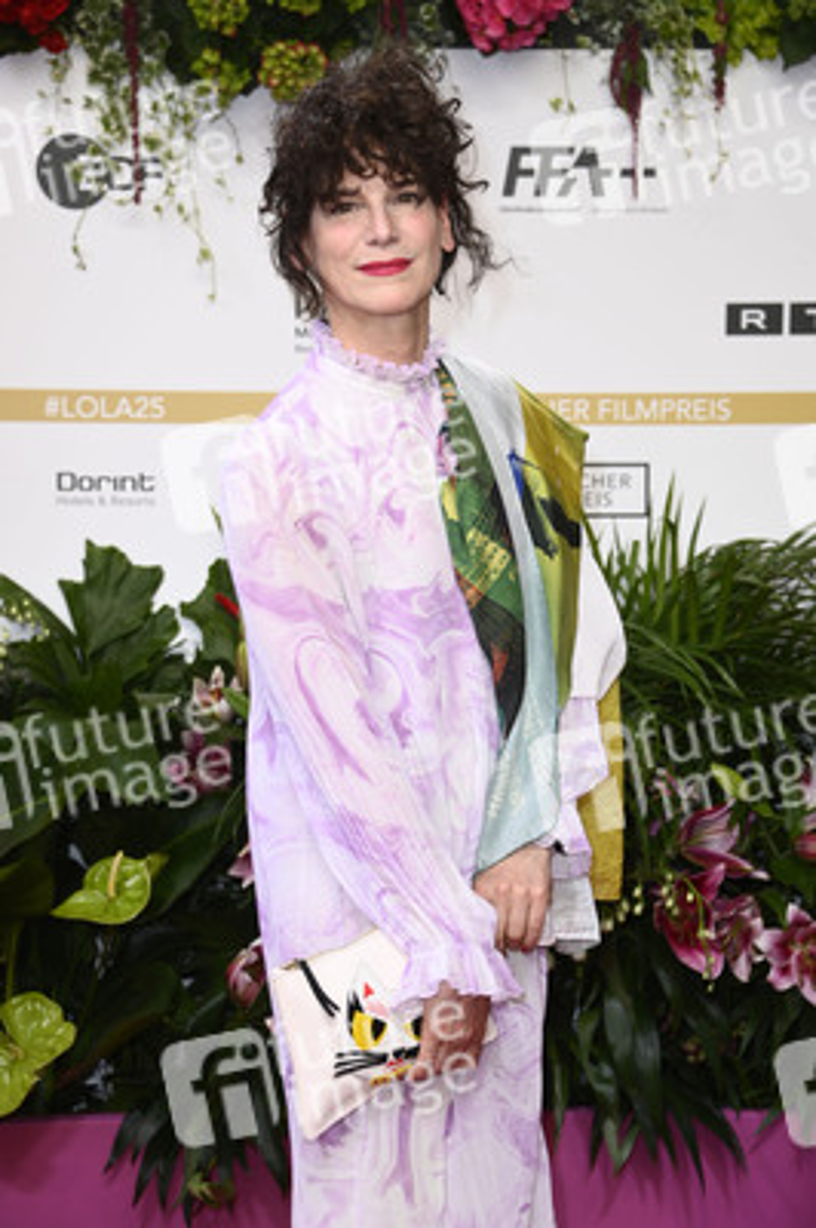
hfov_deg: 15.2
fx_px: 3065
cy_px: 614
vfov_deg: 22.6
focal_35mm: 90
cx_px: 408
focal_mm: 90
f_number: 5.6
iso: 500
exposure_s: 1/250
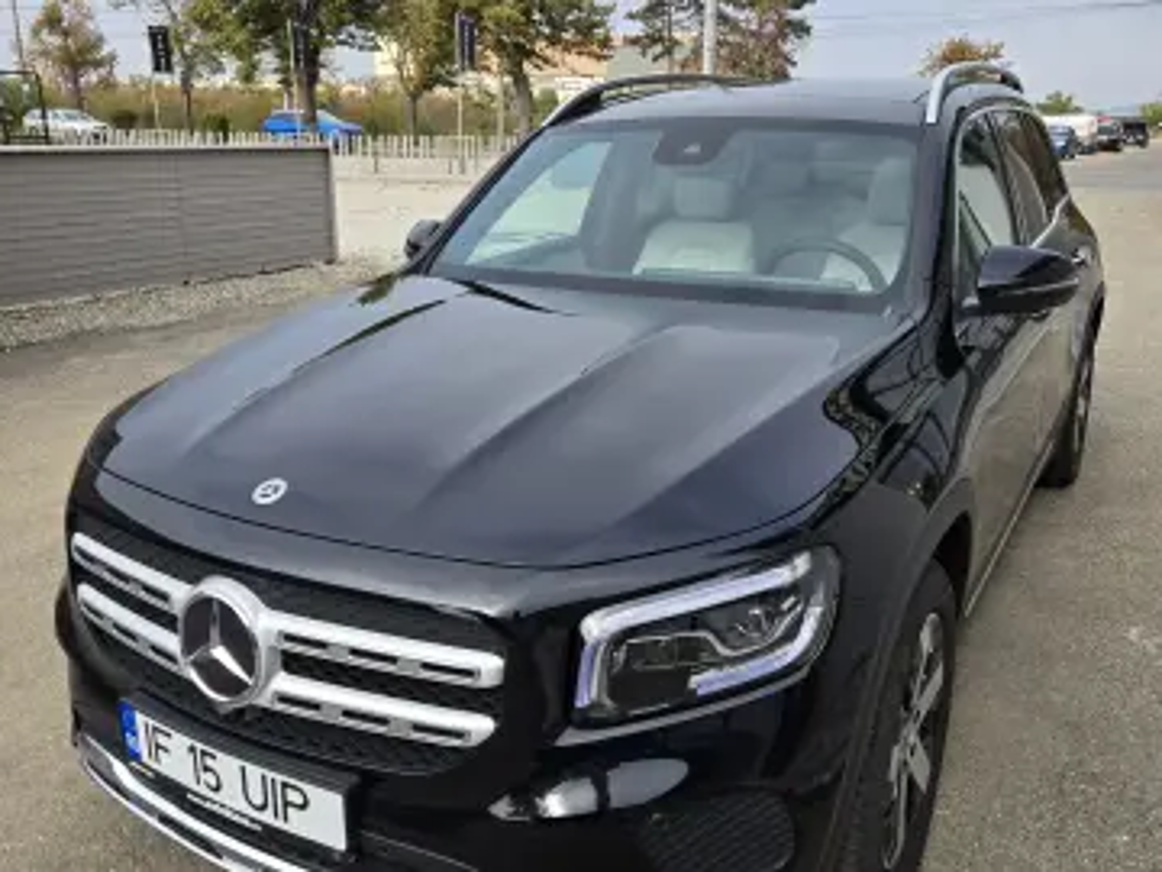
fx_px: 772
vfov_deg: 58.9
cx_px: 581
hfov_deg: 73.9
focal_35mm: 23
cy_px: 436
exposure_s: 1/2308
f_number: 1.8
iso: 80
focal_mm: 5.4
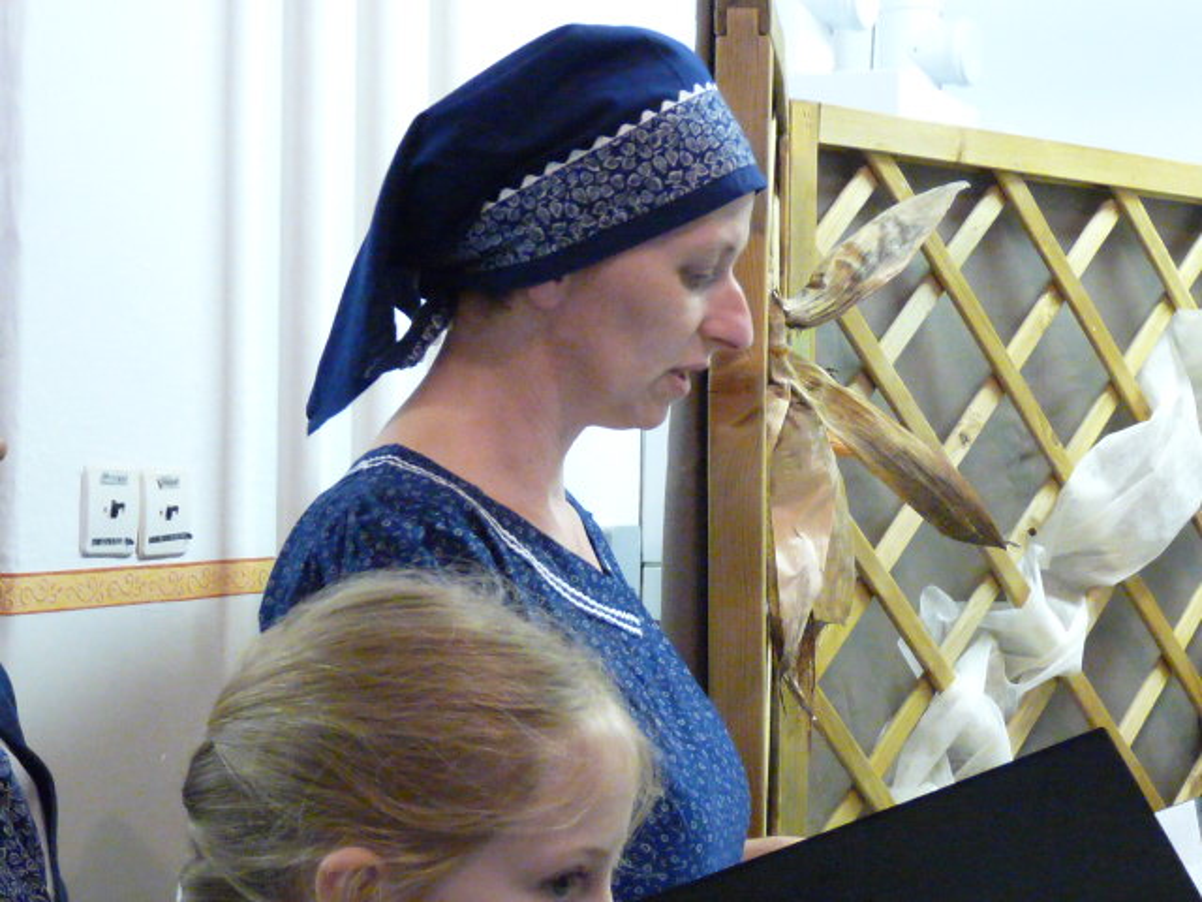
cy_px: 451
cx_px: 601
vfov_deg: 20.7
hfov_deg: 27.4
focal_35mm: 71
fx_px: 2465
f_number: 3
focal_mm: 7.1
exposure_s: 1/20
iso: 800
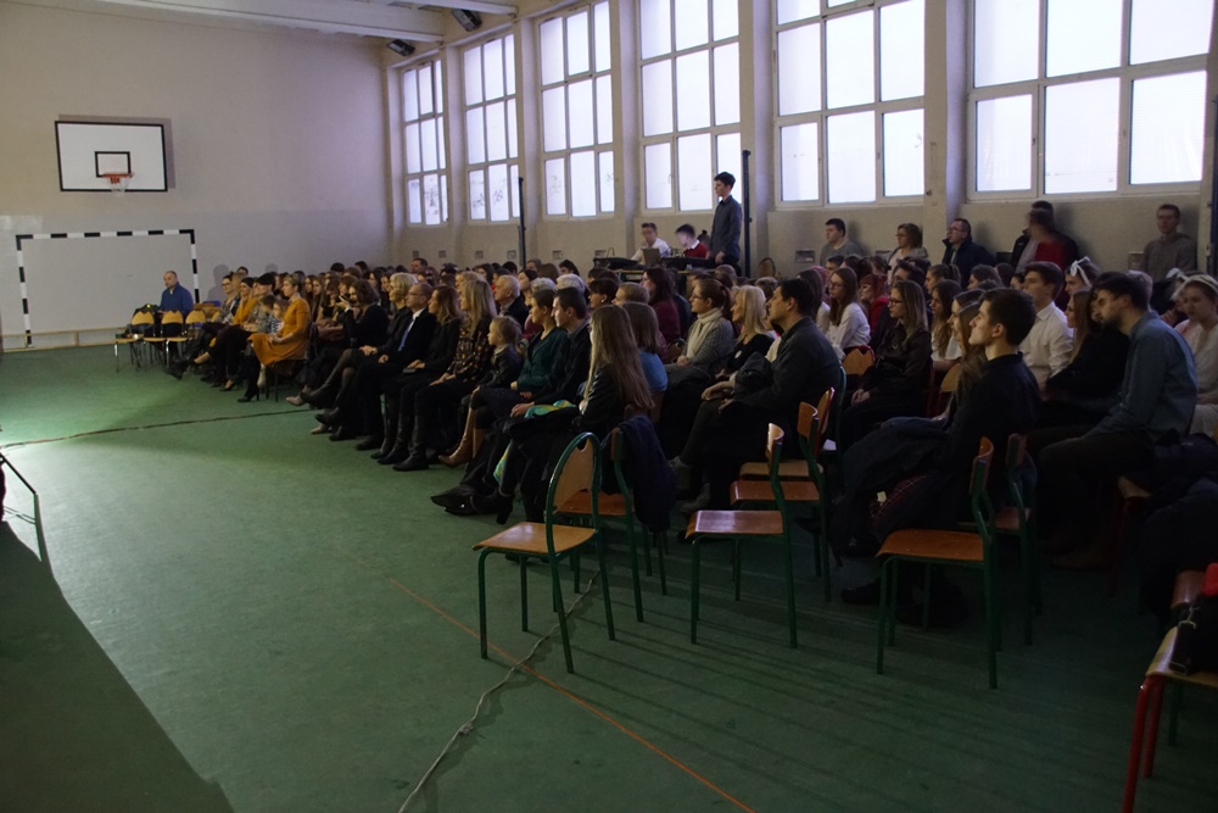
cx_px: 609
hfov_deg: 57.2
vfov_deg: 40.0
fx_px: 1117
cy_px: 406
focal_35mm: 33
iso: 3200
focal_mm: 22
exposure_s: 1/2
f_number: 4
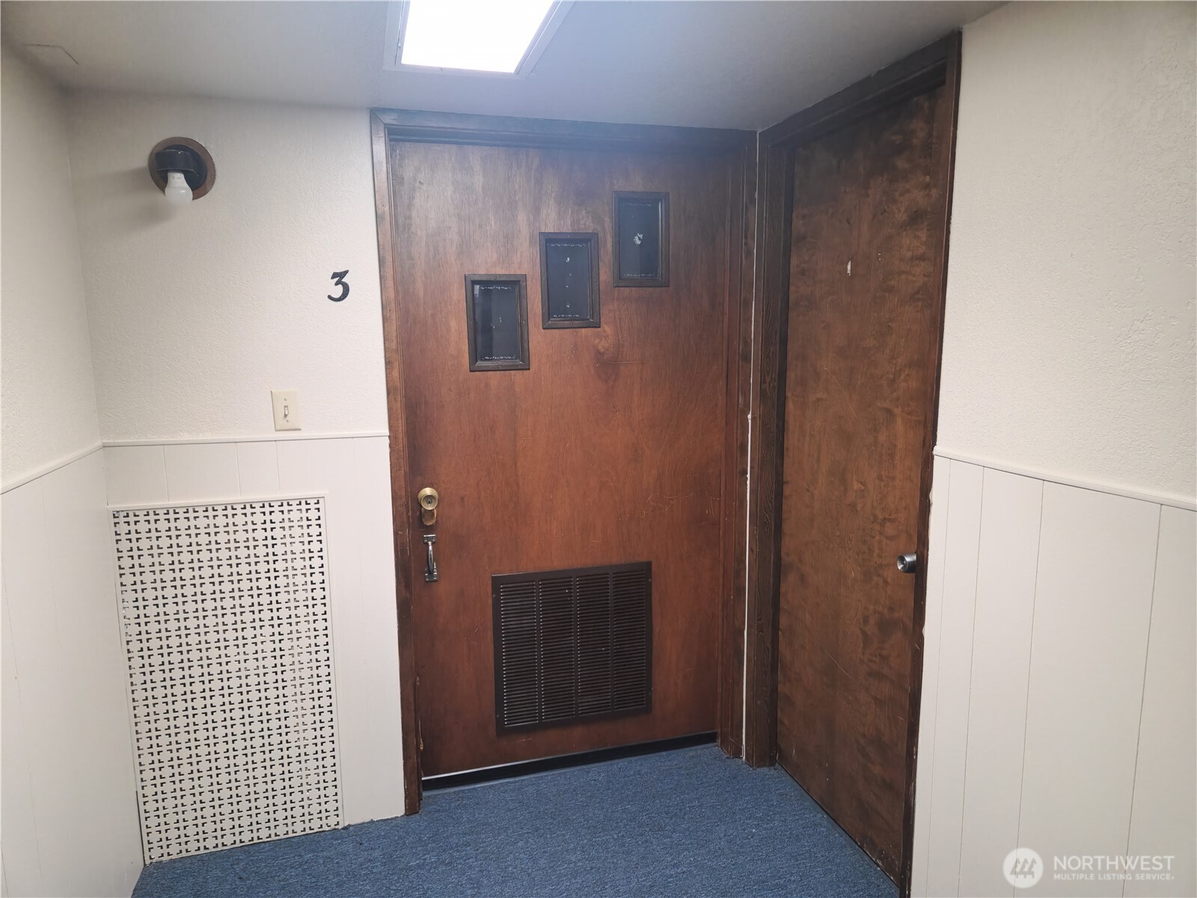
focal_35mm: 23
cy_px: 449
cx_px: 598
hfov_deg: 73.9
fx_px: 795
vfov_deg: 58.9
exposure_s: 1/40
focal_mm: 5.4
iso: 200
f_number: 1.8
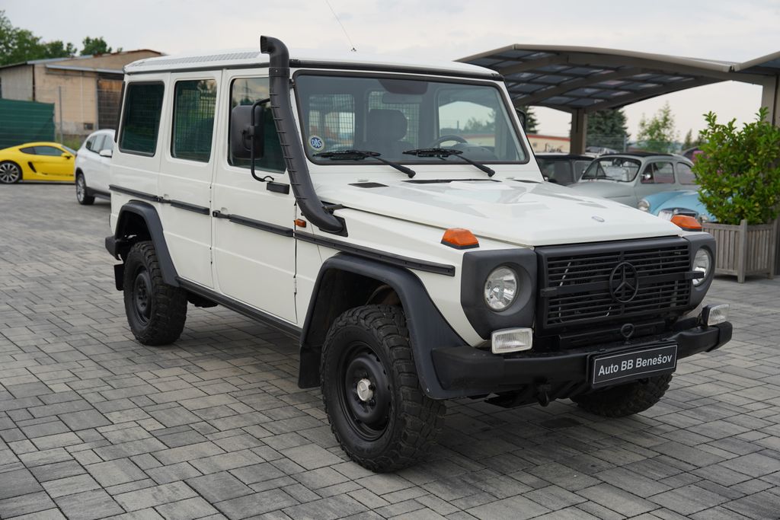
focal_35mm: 41
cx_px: 390
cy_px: 260
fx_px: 888
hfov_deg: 47.4
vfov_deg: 32.6
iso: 100
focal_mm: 41
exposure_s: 1/125
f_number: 4.5
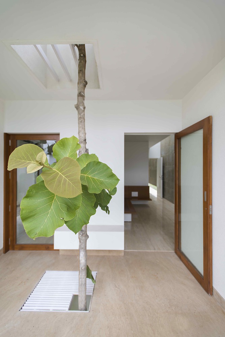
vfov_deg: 93.3
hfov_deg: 70.5
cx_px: 112
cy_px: 168
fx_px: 159
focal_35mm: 17
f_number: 2.8
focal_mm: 17
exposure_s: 1/80
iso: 50
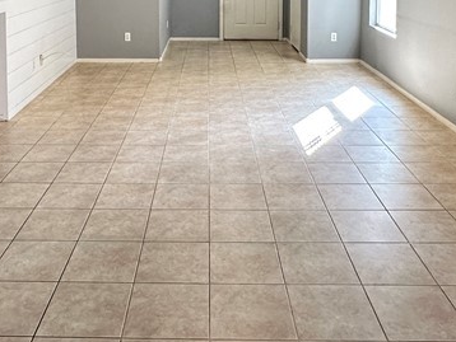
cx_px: 195
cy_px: -10
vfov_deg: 32.7
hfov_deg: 46.6
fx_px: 527
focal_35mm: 40
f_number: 2.2
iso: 200
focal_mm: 2.22
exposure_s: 1/120
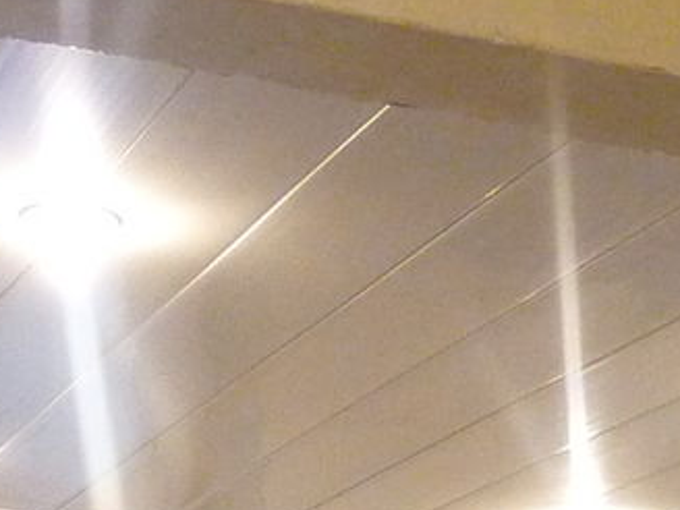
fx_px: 2397
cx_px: 466
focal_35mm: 122
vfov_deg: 10.4
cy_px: 1236
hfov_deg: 16.1
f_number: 3.3
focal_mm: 4.1
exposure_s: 1/25
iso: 400
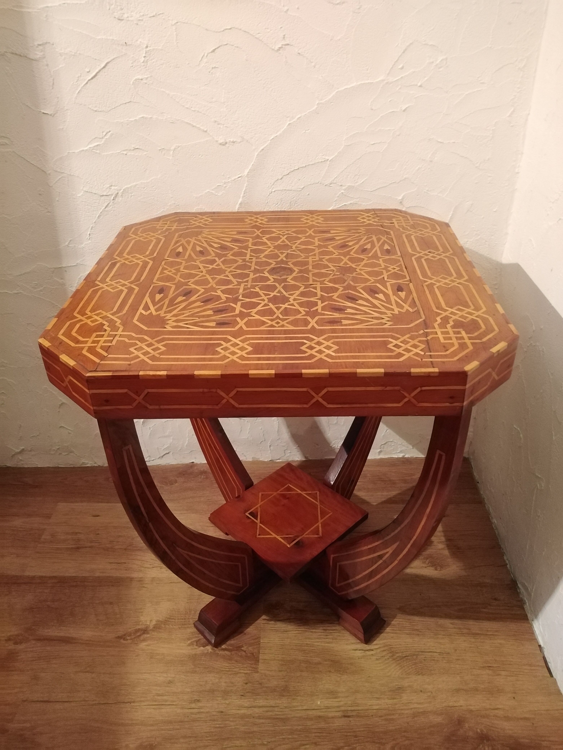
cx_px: 282
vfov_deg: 67.3
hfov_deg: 53.1
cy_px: 375
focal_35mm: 26
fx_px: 564
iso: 710
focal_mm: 3.62
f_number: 1.8
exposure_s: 1/20
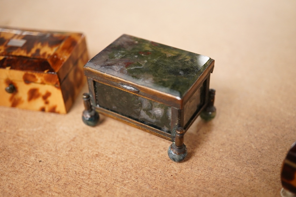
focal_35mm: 46
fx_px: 378
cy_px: 98
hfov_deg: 42.7
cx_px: 147
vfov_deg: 29.2
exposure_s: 1/160
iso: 2500
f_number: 4.5
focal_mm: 30
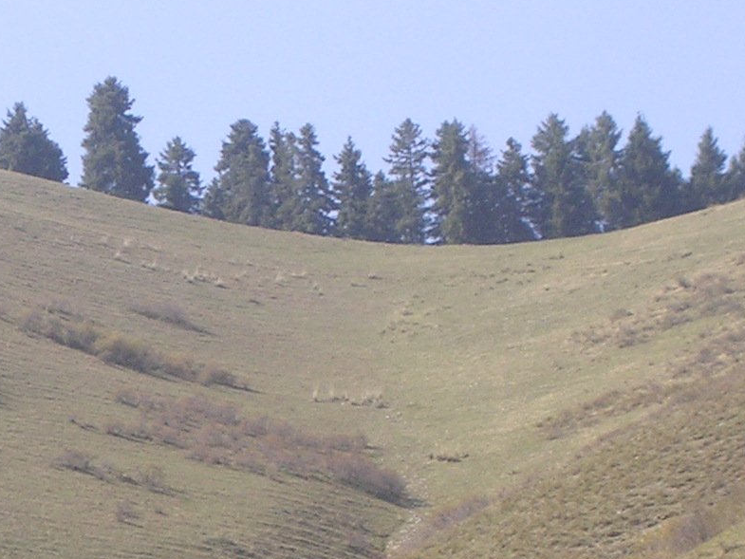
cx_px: -88
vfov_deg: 4.9
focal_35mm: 300
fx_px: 6458
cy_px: 517
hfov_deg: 6.6
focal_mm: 17.4
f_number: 4.9
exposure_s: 1/247
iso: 50
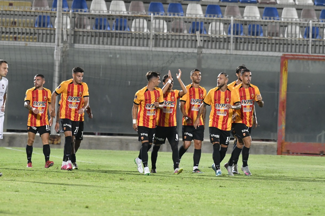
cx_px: 162
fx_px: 4874
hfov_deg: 3.8
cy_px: 108
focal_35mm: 540
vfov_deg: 2.5
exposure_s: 1/640
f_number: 5.6
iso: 4500
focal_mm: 360
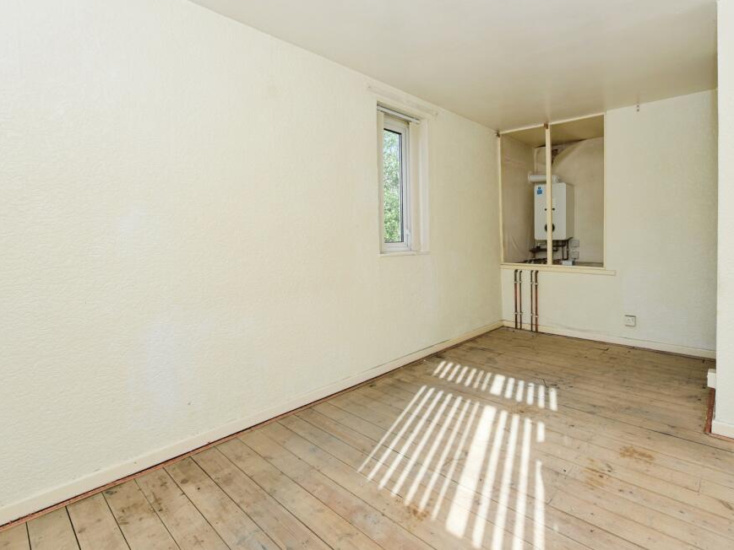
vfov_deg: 74.7
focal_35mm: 17
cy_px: 275
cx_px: 404
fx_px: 361
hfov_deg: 90.7
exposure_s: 1/250
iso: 400
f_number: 8
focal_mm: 15
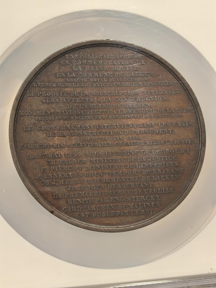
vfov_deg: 35.5
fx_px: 449
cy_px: 144
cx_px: 108
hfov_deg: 27.0
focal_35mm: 54
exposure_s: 1/50
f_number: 2
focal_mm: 6.98
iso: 160
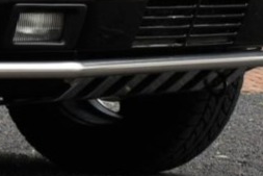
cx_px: -351
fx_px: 1710
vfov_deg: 5.8
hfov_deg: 8.1
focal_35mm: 234
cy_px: -154
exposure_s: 1/250
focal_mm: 27
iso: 200
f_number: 8
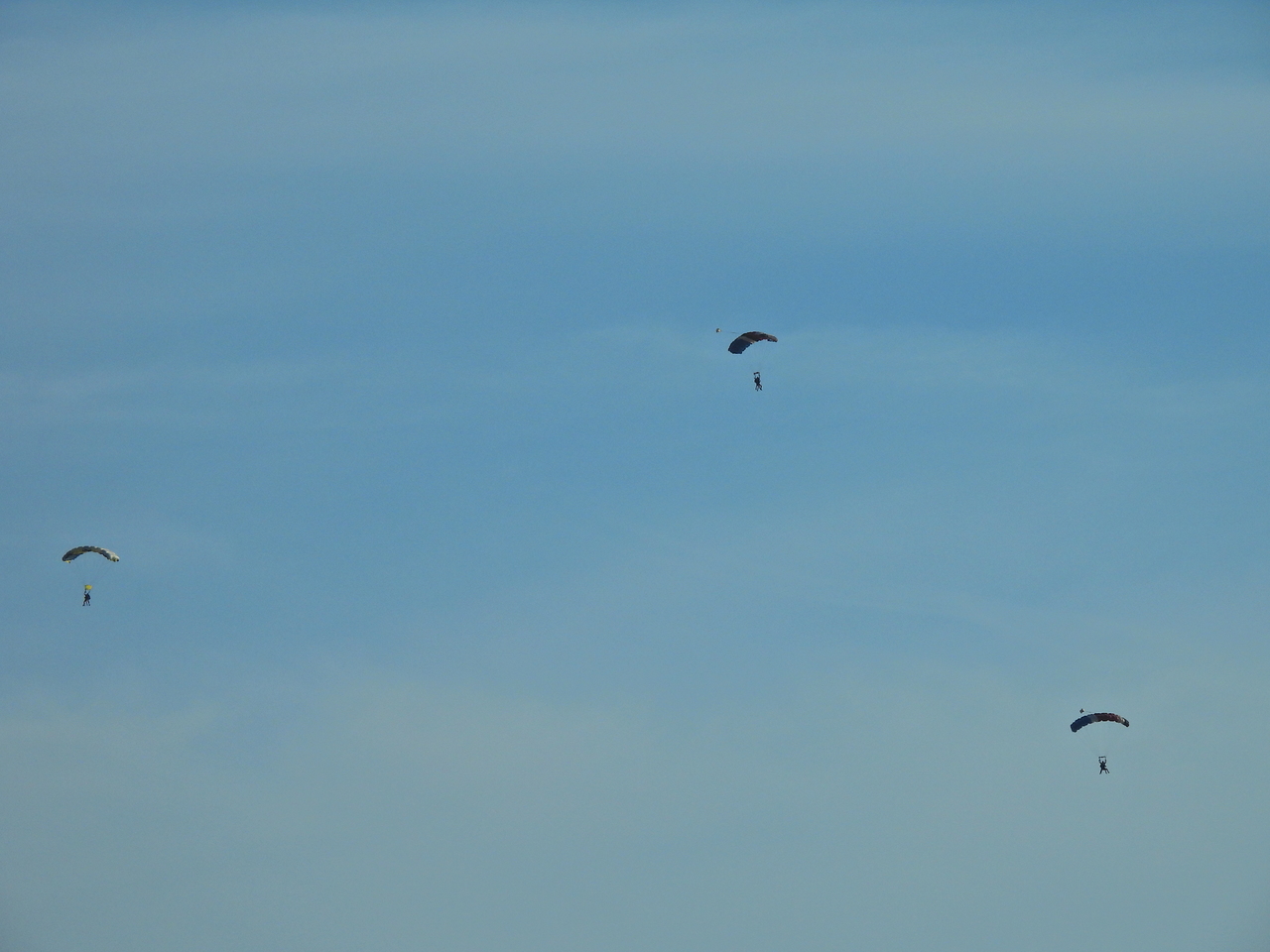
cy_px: 476
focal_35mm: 350
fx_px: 12841
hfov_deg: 5.7
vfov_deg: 4.2
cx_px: 635
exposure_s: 1/1250
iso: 100
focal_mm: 62.5
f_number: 5
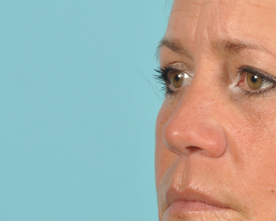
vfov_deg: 5.7
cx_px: 304
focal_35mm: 270
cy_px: 131
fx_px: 2206
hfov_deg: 7.1
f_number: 11
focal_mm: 60
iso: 200
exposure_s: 1/125
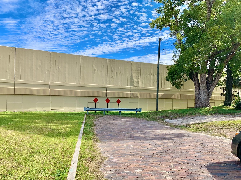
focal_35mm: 31
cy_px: 101
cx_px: 98
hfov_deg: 58.0
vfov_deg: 45.3
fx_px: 216
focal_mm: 4.25
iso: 25
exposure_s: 1/2033
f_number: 1.8
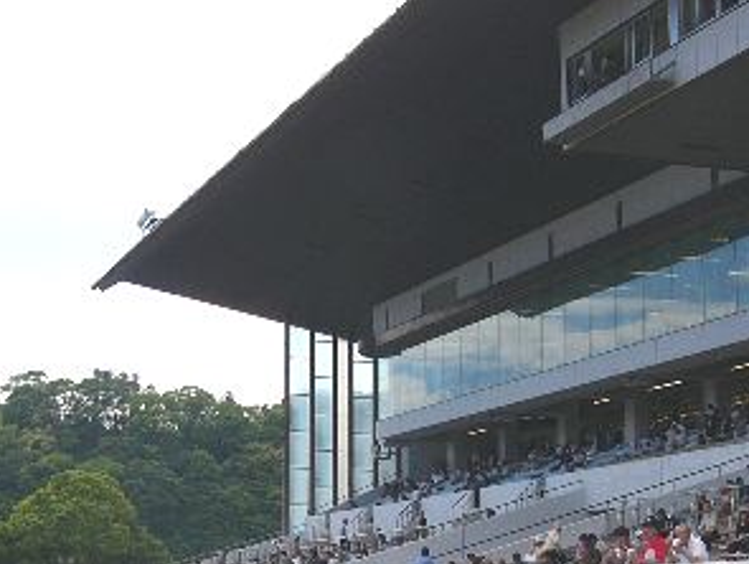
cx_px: 142
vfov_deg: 18.8
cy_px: 404
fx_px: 1690
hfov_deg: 24.6
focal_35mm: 78
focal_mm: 6
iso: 50
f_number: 4.6
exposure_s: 1/500
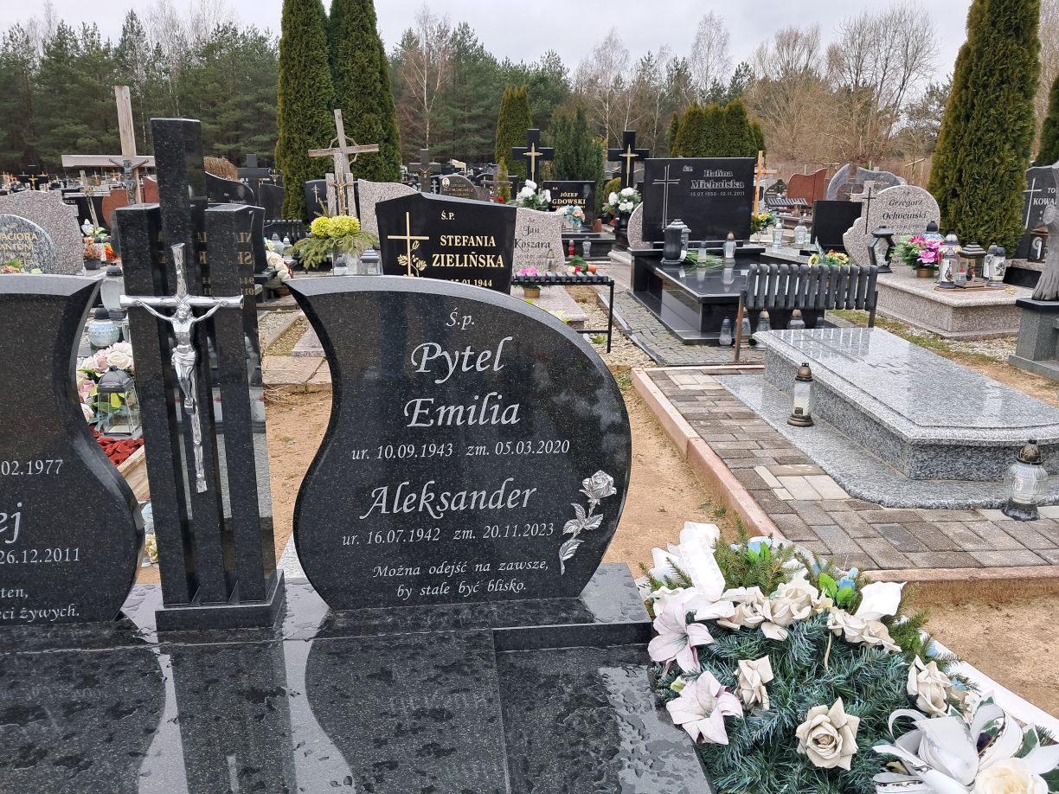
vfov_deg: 51.4
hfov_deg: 65.3
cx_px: 530
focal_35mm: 27
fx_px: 826
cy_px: 397
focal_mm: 4
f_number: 1.8
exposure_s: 1/152
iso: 50
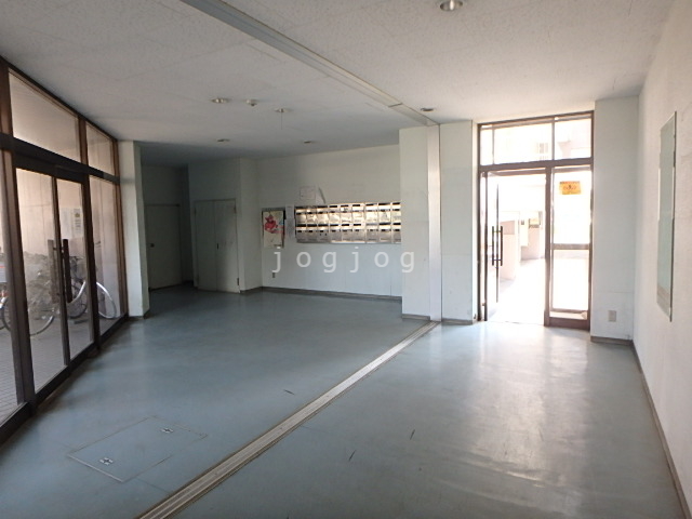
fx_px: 420
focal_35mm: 21
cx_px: 346
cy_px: 260
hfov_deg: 79.0
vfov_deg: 63.4
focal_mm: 3.7
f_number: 3.5
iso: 250
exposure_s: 1/30
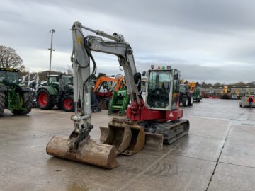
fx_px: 214
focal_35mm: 29
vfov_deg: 48.2
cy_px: 96
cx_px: 128
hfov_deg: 61.7
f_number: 1.8
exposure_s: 1/450
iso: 16
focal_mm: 3
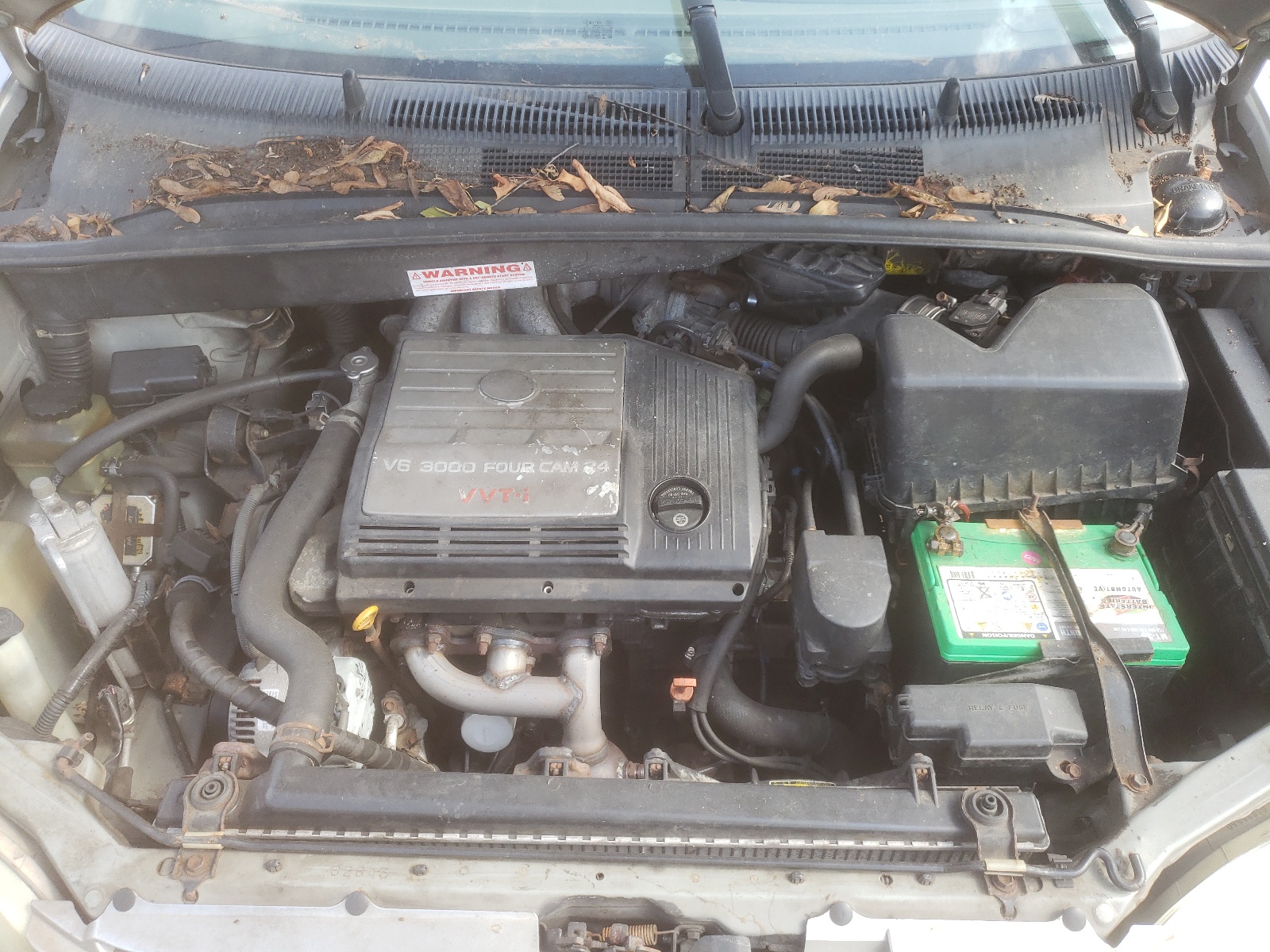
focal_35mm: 26
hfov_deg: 67.3
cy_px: 476
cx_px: 635
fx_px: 954
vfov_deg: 53.1
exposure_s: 1/286
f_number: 1.5
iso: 50
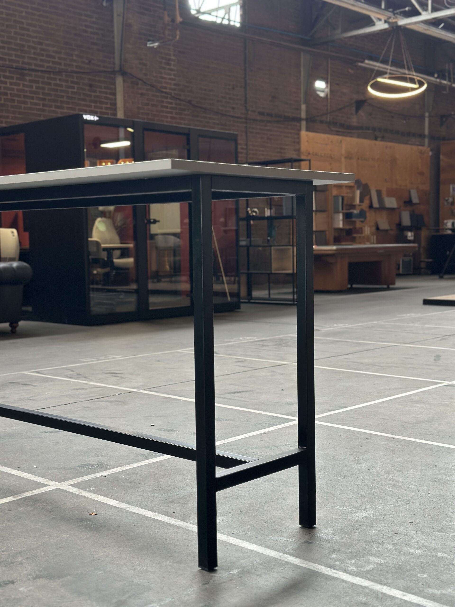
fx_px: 841
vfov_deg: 39.7
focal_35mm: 48
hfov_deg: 30.3
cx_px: 228
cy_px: 304
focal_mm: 6.86
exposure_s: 1/116
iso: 125
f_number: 1.78
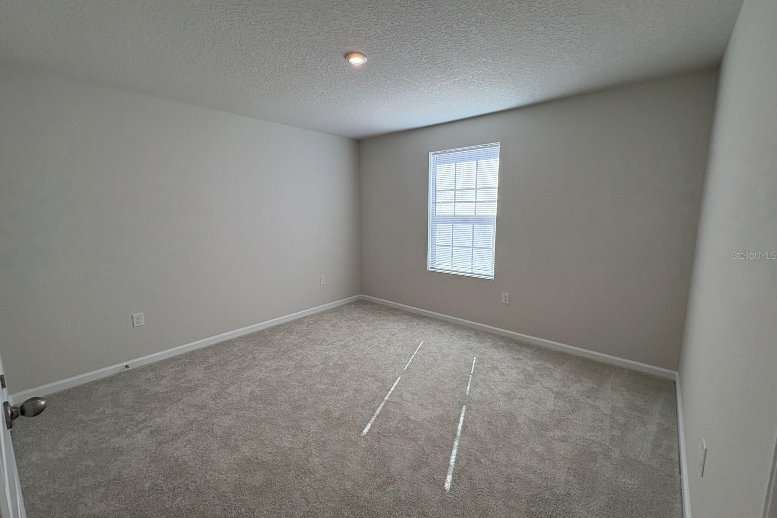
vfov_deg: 77.3
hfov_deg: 100.4
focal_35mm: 15
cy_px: 255
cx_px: 378
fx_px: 324
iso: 64
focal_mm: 2.22
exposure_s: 1/163
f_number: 2.2
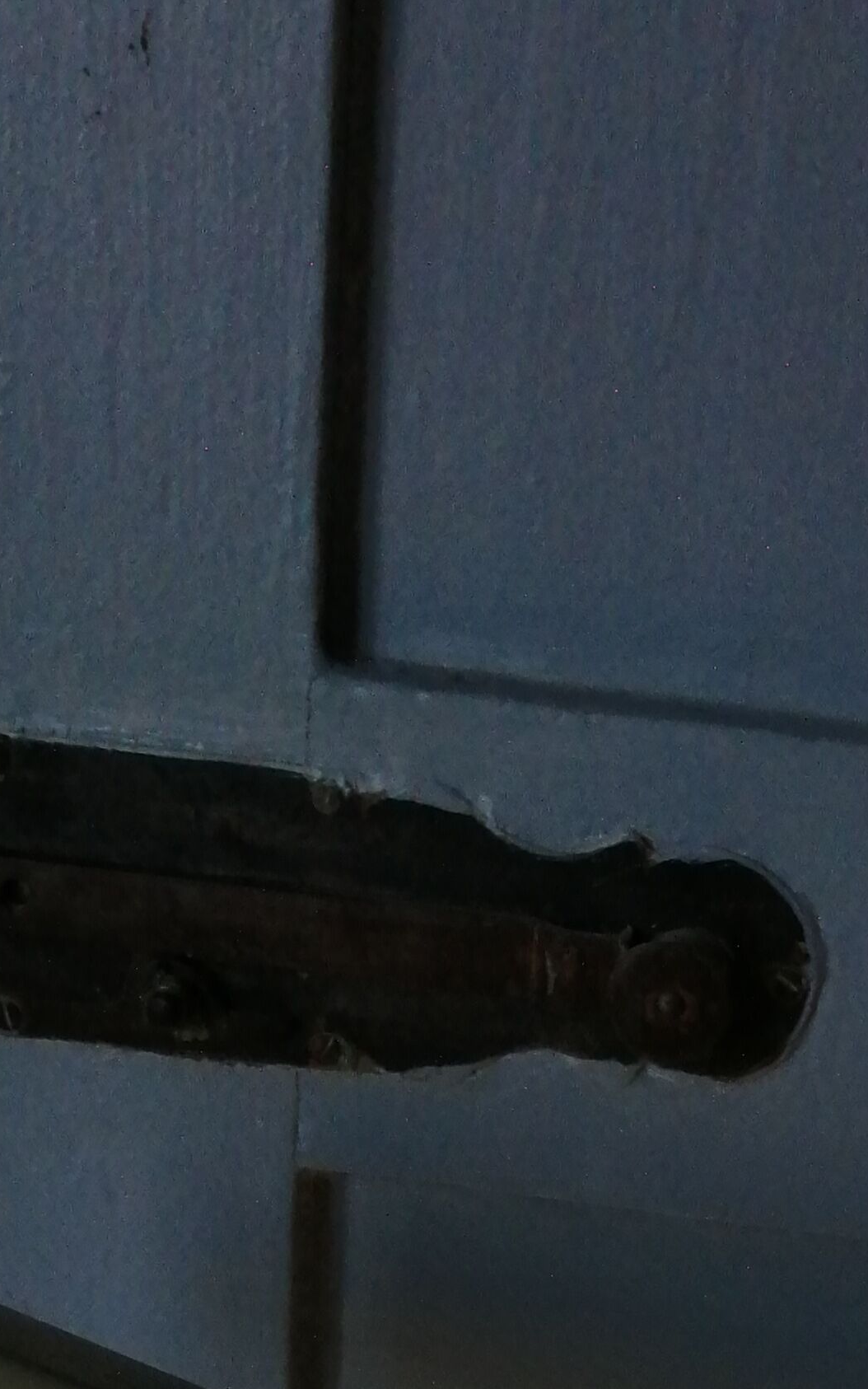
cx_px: 721
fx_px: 2573
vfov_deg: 27.3
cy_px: 1580
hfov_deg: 18.9
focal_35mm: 68
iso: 125
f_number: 1.8
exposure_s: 1/33.3
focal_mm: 3.46
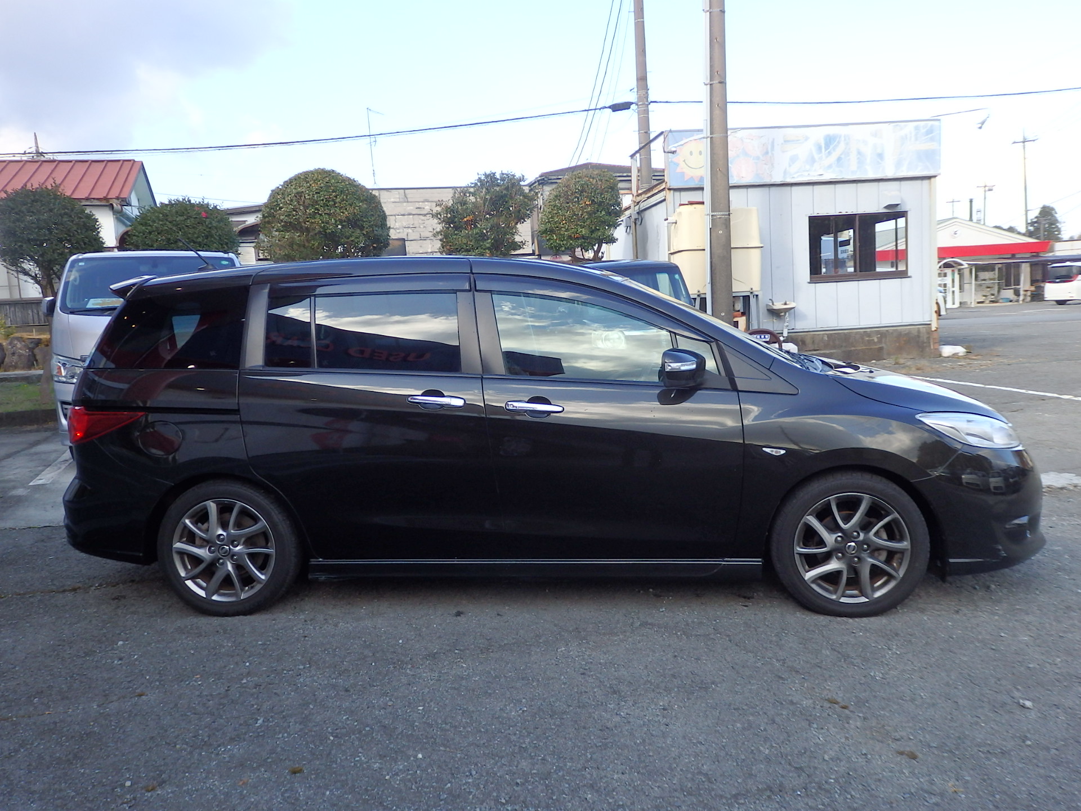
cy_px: 406
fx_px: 937
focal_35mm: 30
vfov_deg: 46.8
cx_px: 540
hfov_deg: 60.0
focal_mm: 5.5
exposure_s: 1/400
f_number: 3.3
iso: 125
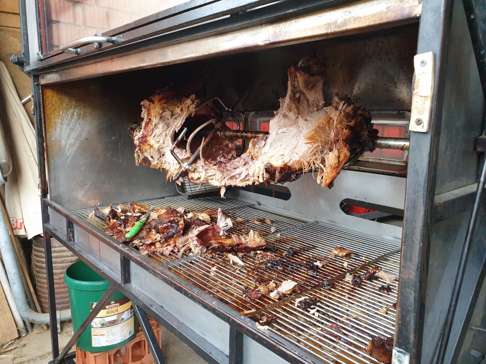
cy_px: 182
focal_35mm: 26
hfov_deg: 67.3
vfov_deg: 53.1
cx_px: 243
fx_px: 365
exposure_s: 1/100
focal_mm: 4.3
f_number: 2.4
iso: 200
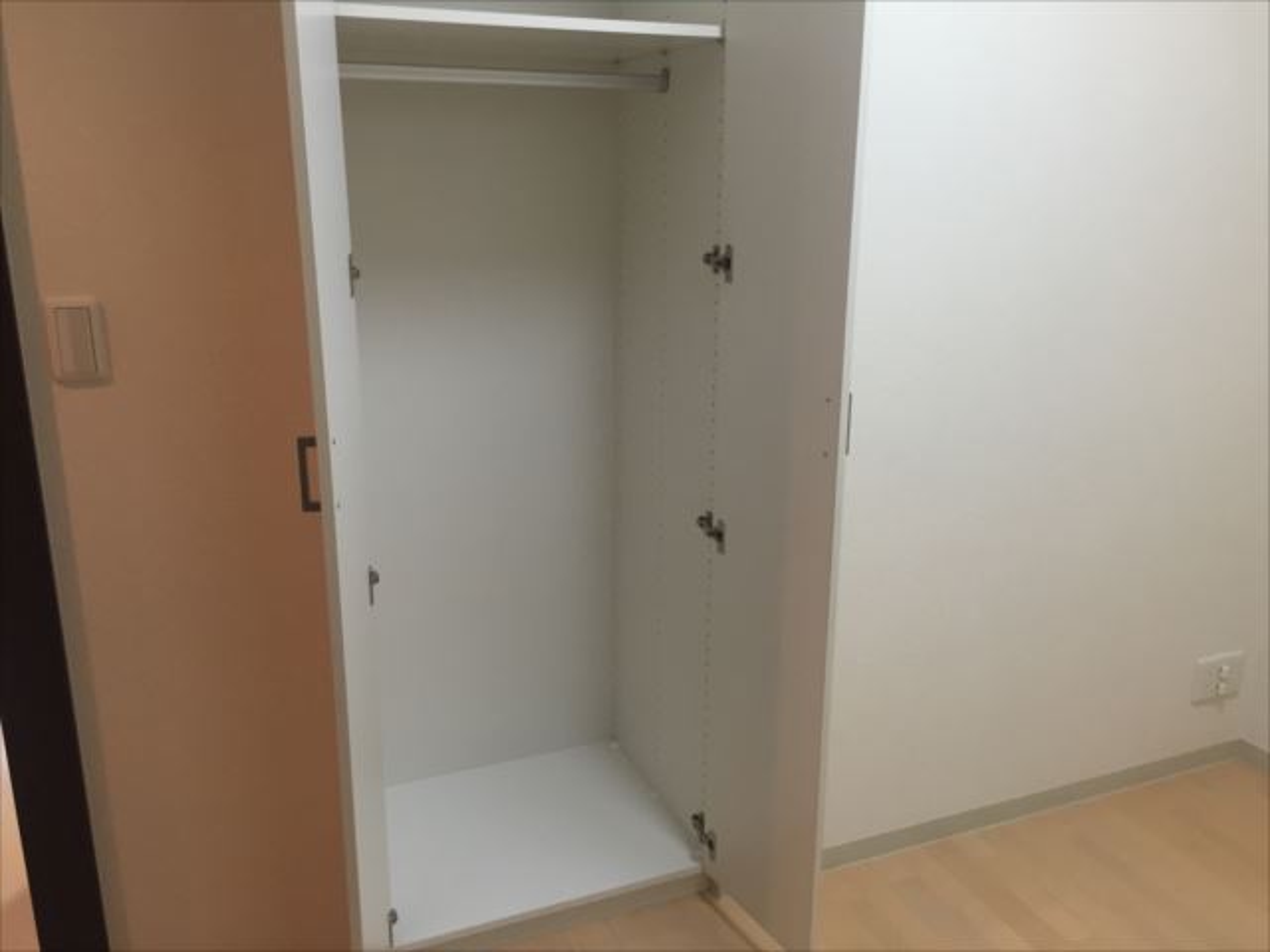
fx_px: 1064
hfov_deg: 61.7
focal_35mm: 29
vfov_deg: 48.2
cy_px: 476
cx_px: 635
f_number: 2.2
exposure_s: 1/30
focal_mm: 4.15
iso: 80
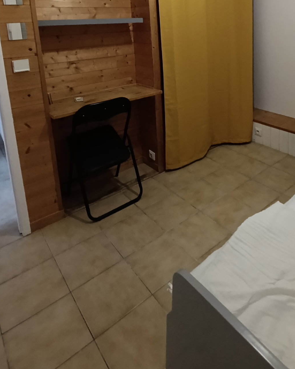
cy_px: 74
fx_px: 284
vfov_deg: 60.7
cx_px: 192
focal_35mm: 26
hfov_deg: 54.1
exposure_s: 1/20
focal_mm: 1.65
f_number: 2.2
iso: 800
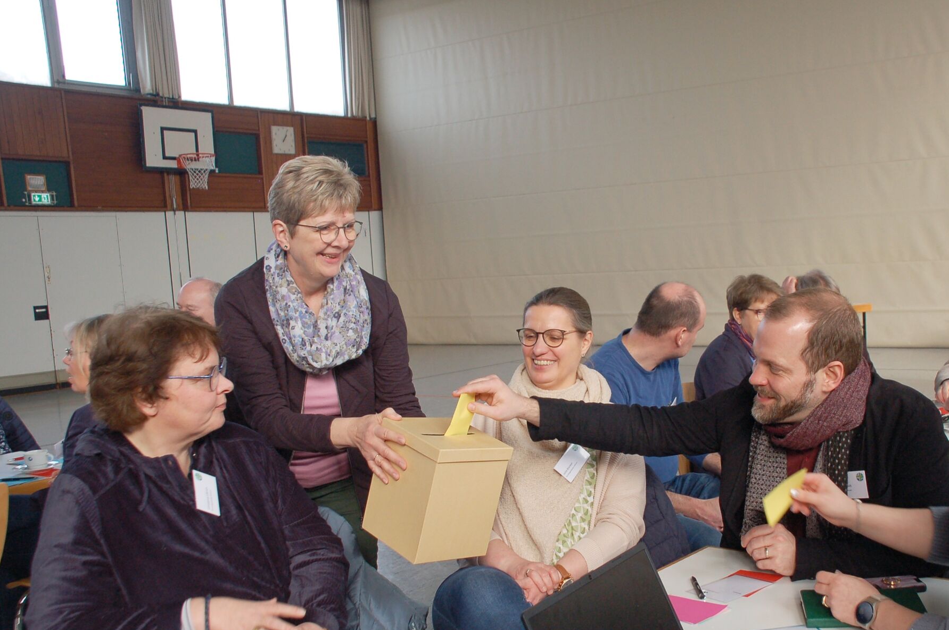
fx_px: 1070
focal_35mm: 41
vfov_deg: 32.7
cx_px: 586
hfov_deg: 47.4
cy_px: 380
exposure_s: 1/100
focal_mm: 21
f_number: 5
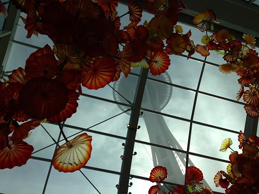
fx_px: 247
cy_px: 97
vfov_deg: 42.9
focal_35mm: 33
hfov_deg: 55.4
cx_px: 130
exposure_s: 1/3623
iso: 50
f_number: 2.4
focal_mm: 4.13
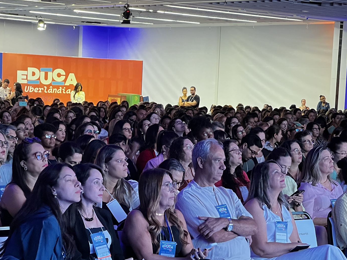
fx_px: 1133
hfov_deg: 17.4
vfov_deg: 13.1
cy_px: 180
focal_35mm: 113
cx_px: 172
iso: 1600
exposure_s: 1/28
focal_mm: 9
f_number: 2.8
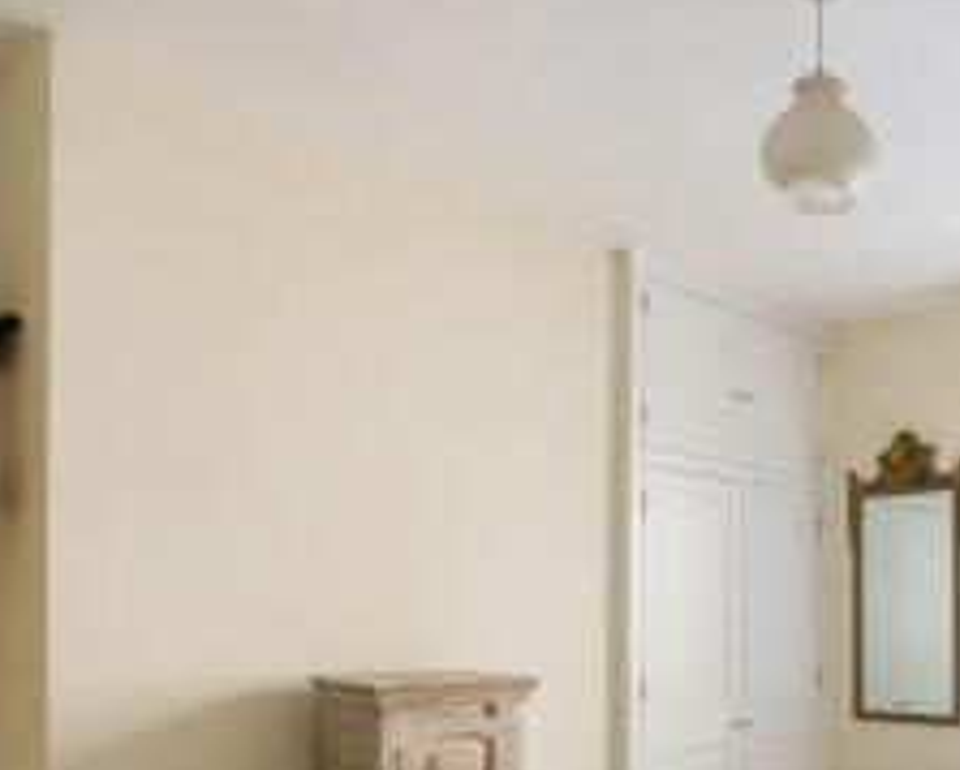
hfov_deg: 49.0
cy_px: 656
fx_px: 910
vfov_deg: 42.9
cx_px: 883
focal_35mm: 32
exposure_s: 1/5
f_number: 11
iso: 640
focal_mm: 16
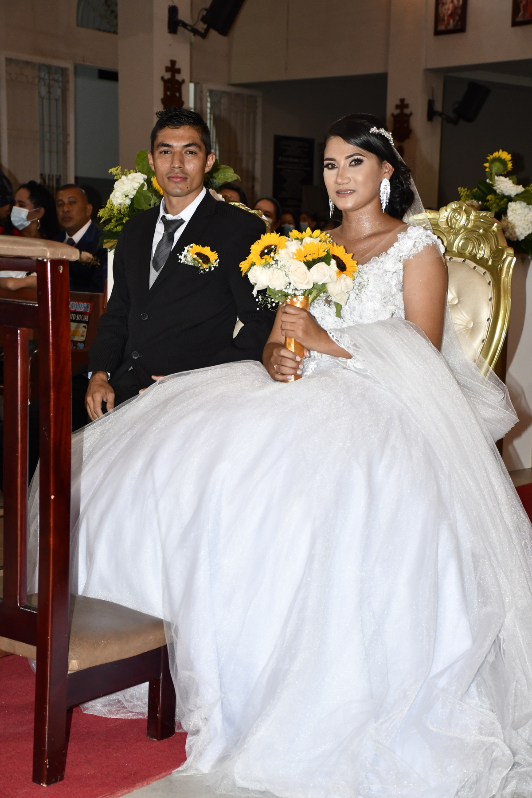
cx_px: 266
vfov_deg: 33.4
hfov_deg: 22.6
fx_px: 1330
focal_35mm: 60
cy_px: 399
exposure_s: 1/60
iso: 1100
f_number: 4.5
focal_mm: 40
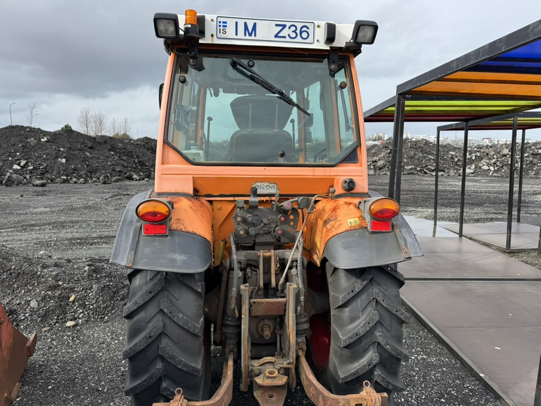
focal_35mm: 24
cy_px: 203
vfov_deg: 56.8
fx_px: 375
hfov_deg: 71.6
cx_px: 270
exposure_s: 1/1869
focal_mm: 6.76
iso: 80
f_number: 1.78
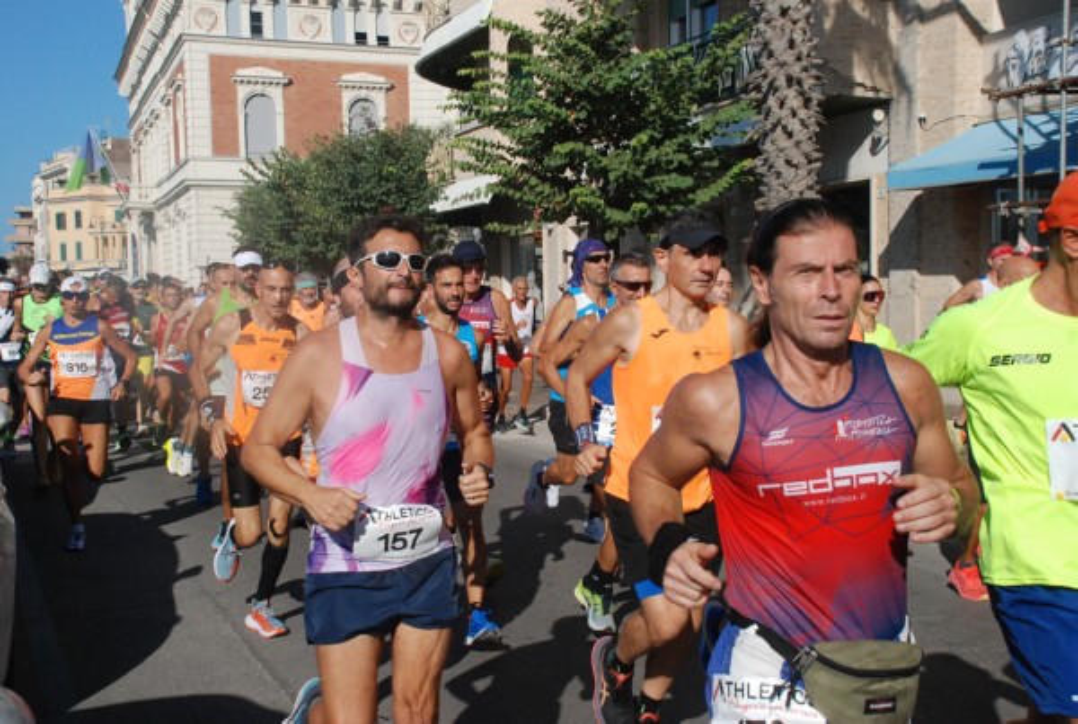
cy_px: 362
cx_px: 539
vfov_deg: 28.2
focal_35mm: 48
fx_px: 1441
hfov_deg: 41.0
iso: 1000
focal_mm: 32
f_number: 9
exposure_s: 1/2000
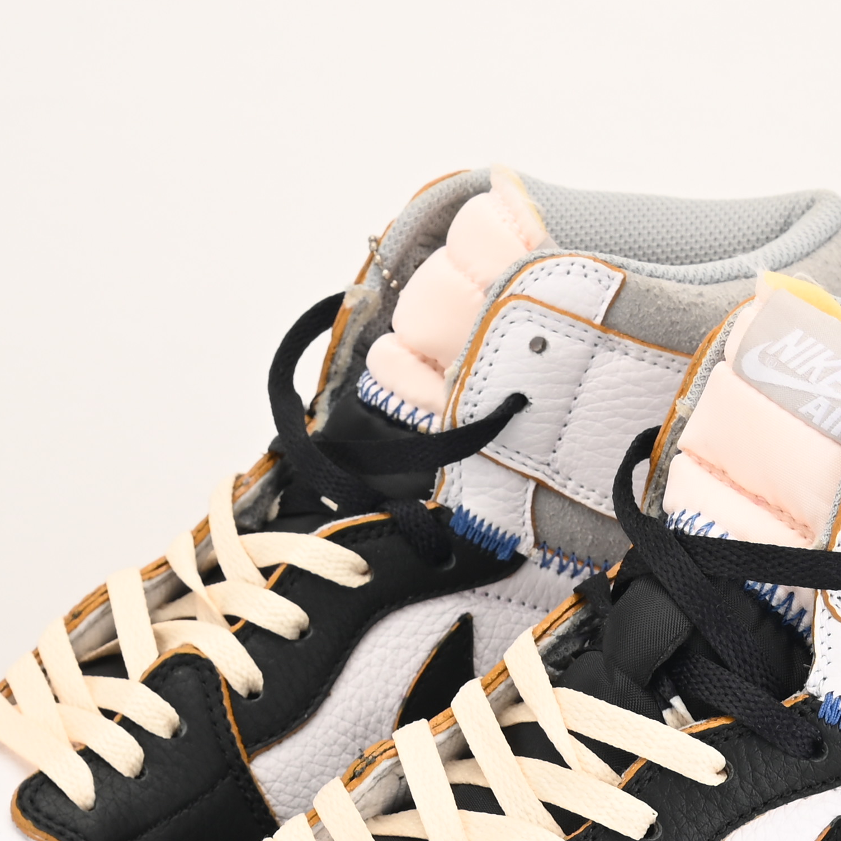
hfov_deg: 11.4
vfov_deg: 11.2
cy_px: 1061
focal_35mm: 153
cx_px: 444
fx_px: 4205
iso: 100
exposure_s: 1/200
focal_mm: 45
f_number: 11
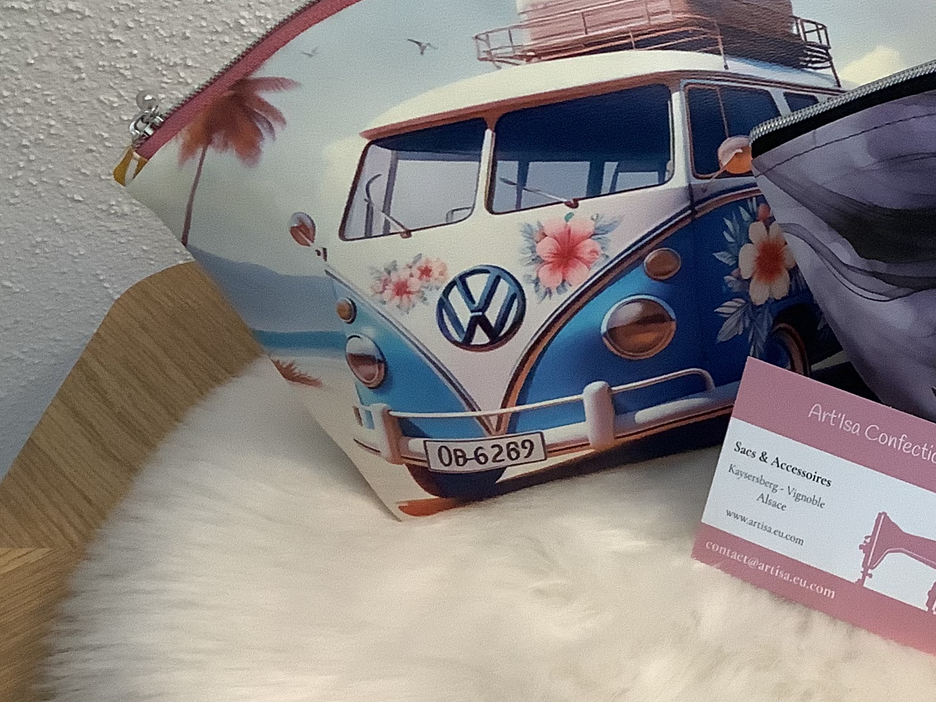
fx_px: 1758
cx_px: 938
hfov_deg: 28.0
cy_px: 350
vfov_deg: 22.6
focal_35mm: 65
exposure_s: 1/60
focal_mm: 3.3
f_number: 2.4
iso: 250
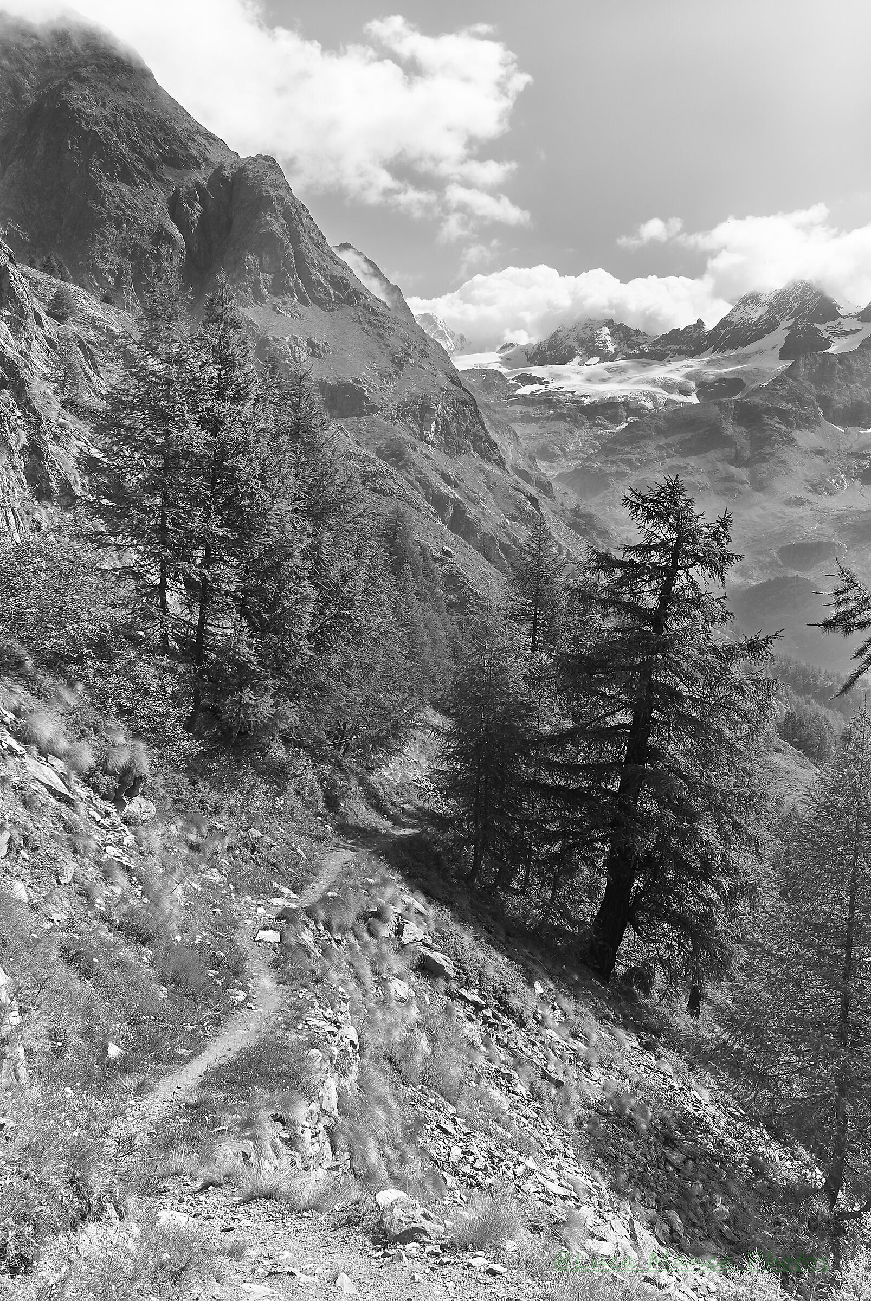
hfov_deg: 37.0
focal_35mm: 36
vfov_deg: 53.1
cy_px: 650
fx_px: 1302
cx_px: 436
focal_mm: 24
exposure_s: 1/180
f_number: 8
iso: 100
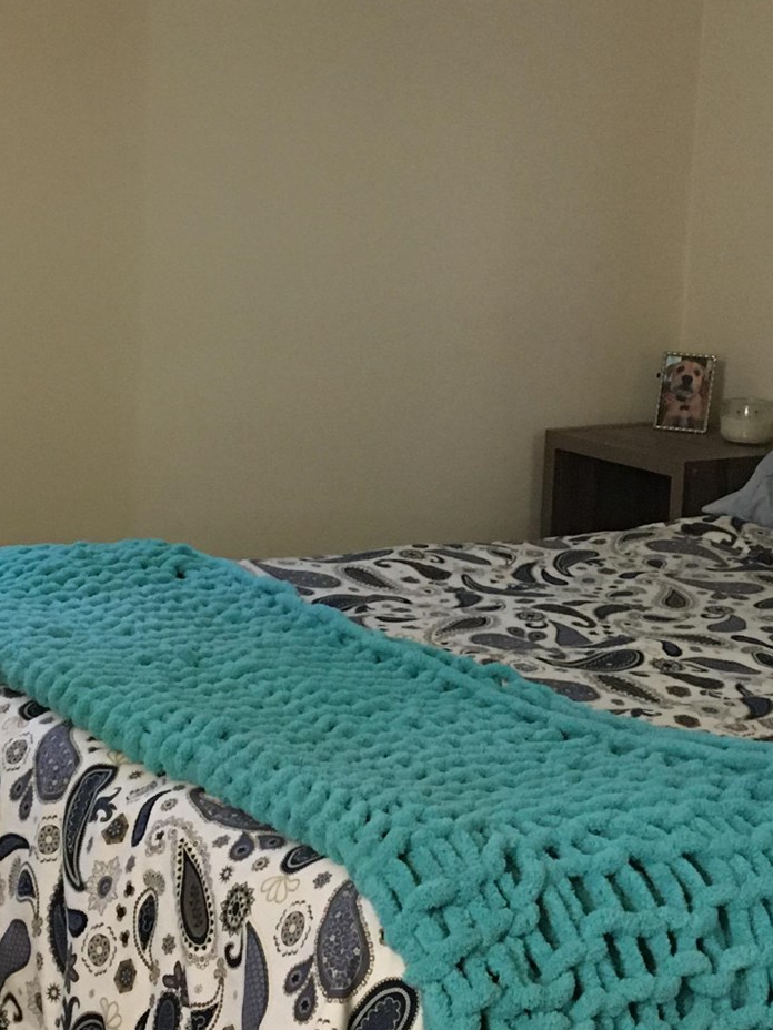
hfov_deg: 20.4
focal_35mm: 72
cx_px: 401
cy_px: 501
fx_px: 2144
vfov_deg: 27.0
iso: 200
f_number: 2.2
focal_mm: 4.15
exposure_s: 1/30
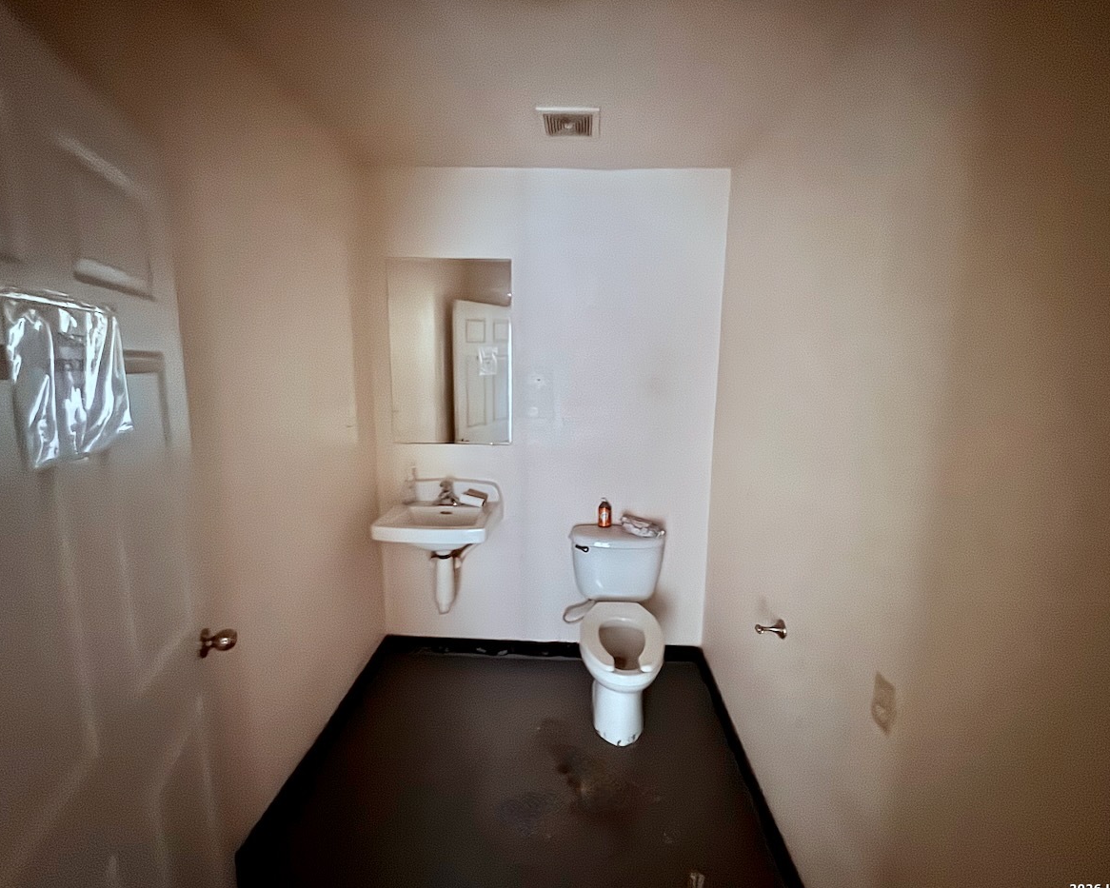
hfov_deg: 96.8
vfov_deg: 84.0
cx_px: 561
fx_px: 493
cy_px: 440
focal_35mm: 15
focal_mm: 2.22
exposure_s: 1/9
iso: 1600
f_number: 2.2
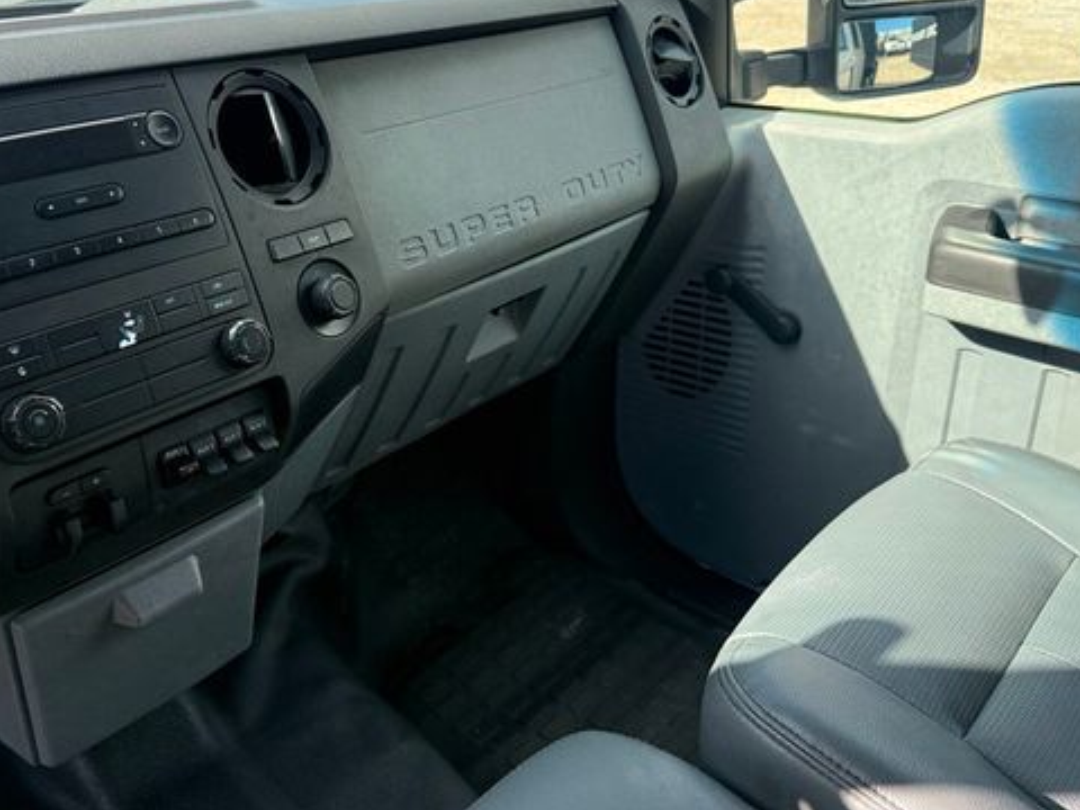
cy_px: 308
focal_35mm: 32
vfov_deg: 43.8
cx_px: 443
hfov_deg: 56.5
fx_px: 998
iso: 100
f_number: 1.78
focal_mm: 6.76
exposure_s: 1/868
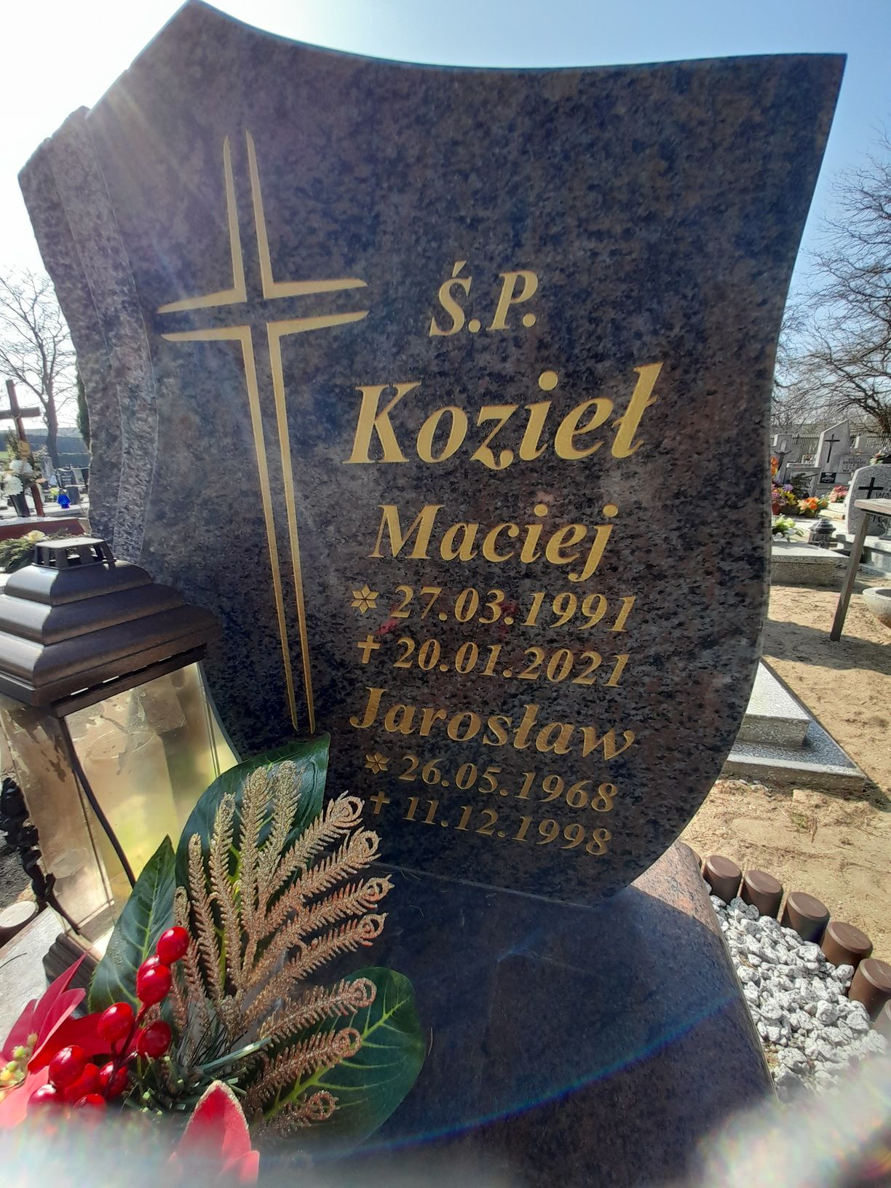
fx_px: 446
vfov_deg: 106.2
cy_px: 594
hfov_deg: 89.9
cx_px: 446
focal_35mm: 13
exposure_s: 1/293
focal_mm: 1.42
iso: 40
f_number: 2.2
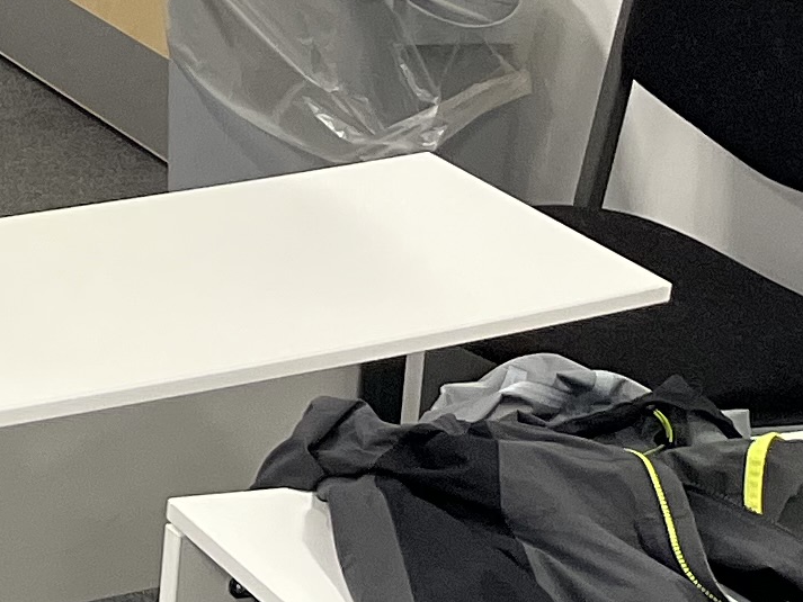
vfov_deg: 8.9
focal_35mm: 147
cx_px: -1464
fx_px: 3411
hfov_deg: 10.4
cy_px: -927
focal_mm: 5.1
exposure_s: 1/100
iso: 80
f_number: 1.6
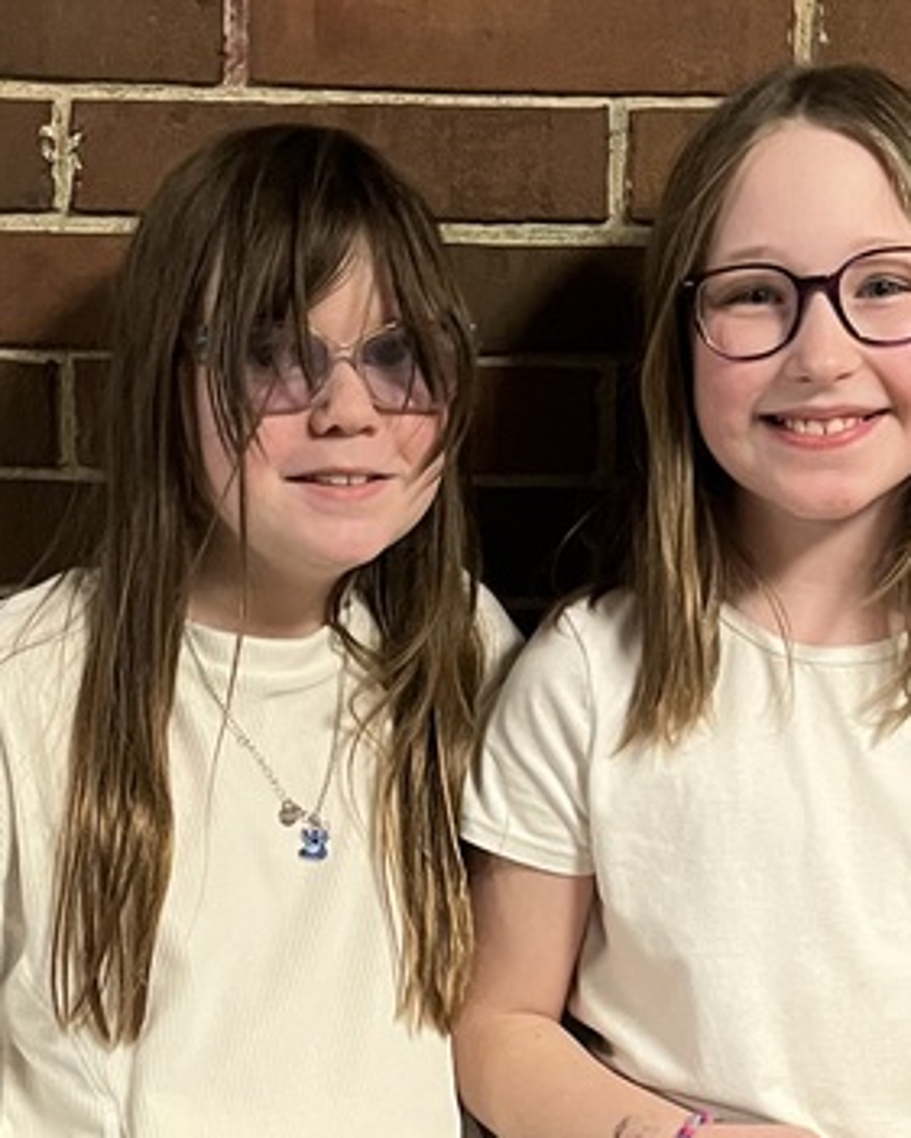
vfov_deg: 25.1
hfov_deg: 20.7
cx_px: 509
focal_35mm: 74
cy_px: 986
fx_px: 2493
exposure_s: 1/40
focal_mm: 5.1
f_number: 1.6
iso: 500
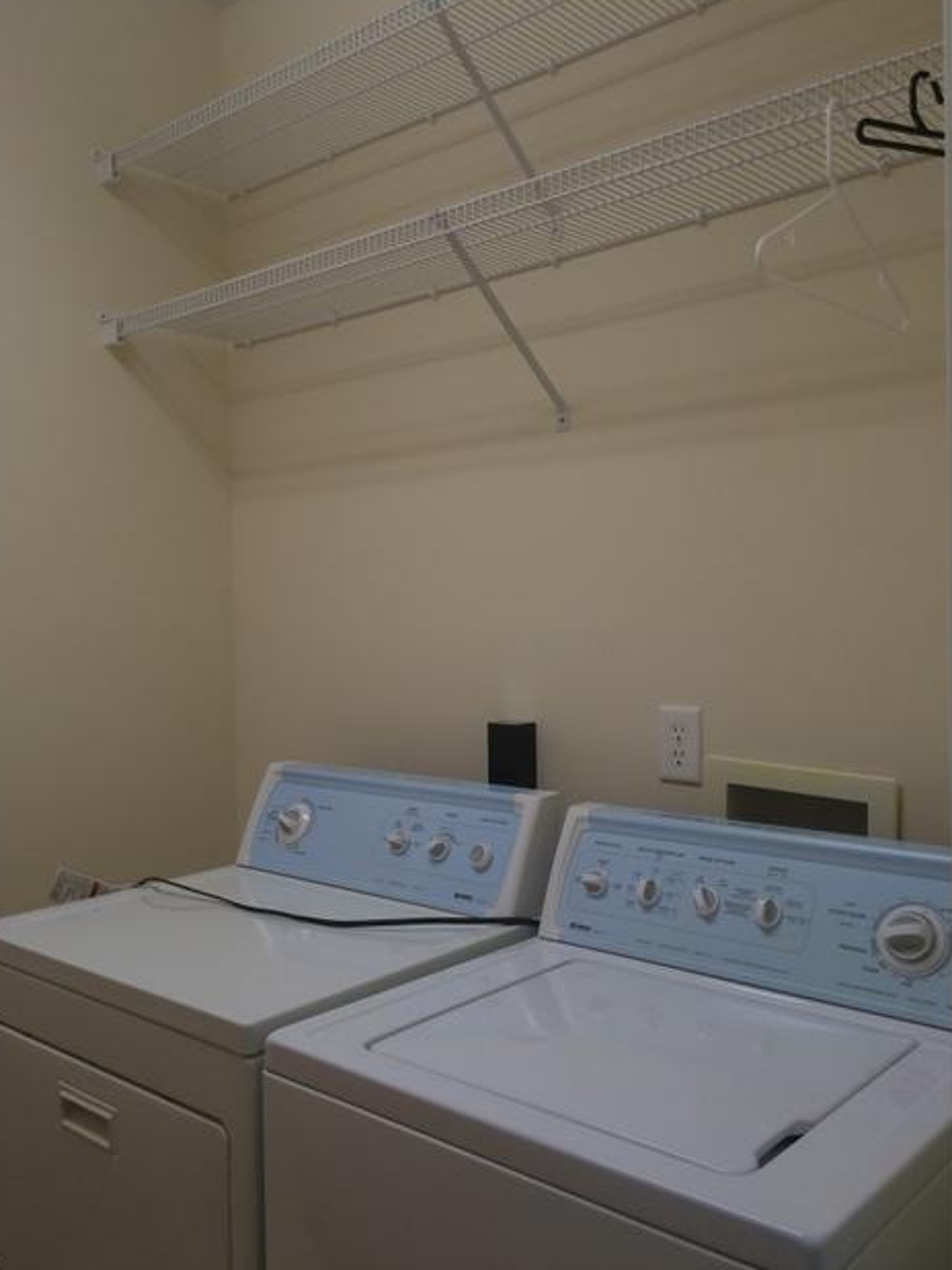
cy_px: 630
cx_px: 466
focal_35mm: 30
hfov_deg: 46.8
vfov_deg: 60.0
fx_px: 1100
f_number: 2.2
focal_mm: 4.15
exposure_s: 1/40
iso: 40
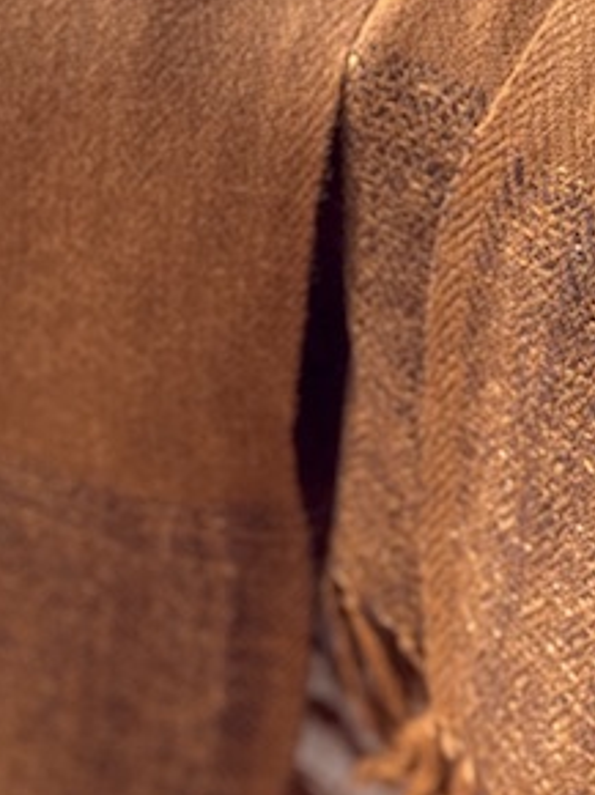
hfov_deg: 9.0
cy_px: -302
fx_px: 3787
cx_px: 481
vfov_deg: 11.6
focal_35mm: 165
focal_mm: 6.76
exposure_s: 1/103
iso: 100
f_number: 1.78
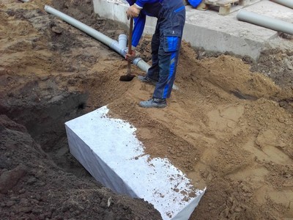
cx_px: 146
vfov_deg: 45.4
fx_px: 262
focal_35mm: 31
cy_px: 110
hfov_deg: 58.4
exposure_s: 1/258
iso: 50
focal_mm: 3.31
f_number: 2.2
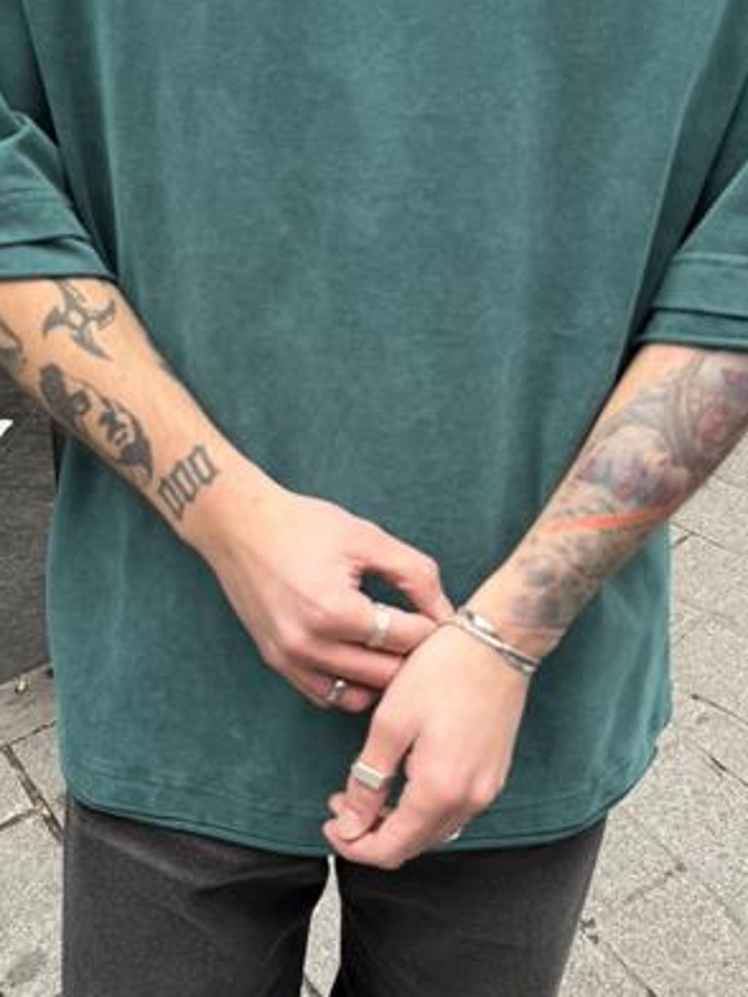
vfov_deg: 38.9
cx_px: 389
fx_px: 1412
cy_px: 453
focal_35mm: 49
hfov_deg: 29.7
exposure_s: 1/524
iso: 80
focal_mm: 6.76
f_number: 1.78
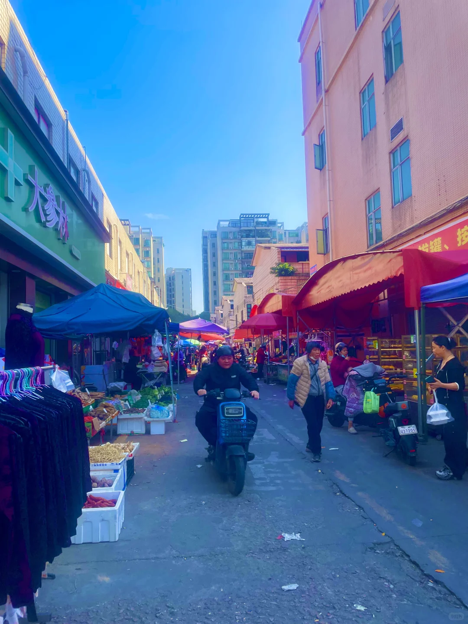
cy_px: 312
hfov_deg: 53.1
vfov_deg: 67.3
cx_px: 234
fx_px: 469
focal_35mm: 26
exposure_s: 1/1642
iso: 32
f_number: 1.6
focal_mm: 4.2
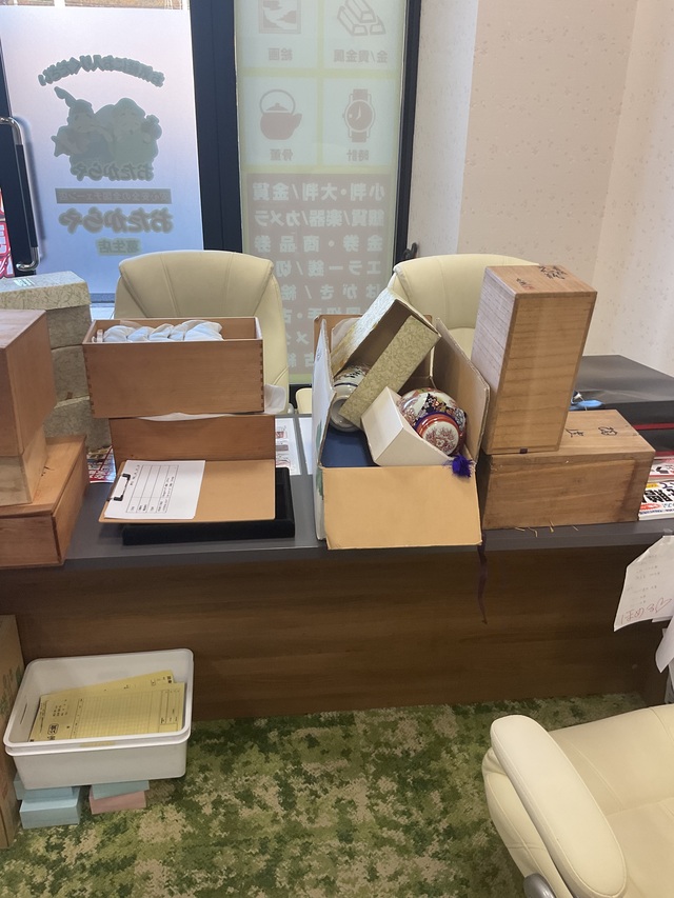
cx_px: 337
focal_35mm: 29
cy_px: 449
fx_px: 753
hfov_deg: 48.2
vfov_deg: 61.7
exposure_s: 1/100
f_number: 1.8
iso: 64
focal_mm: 3
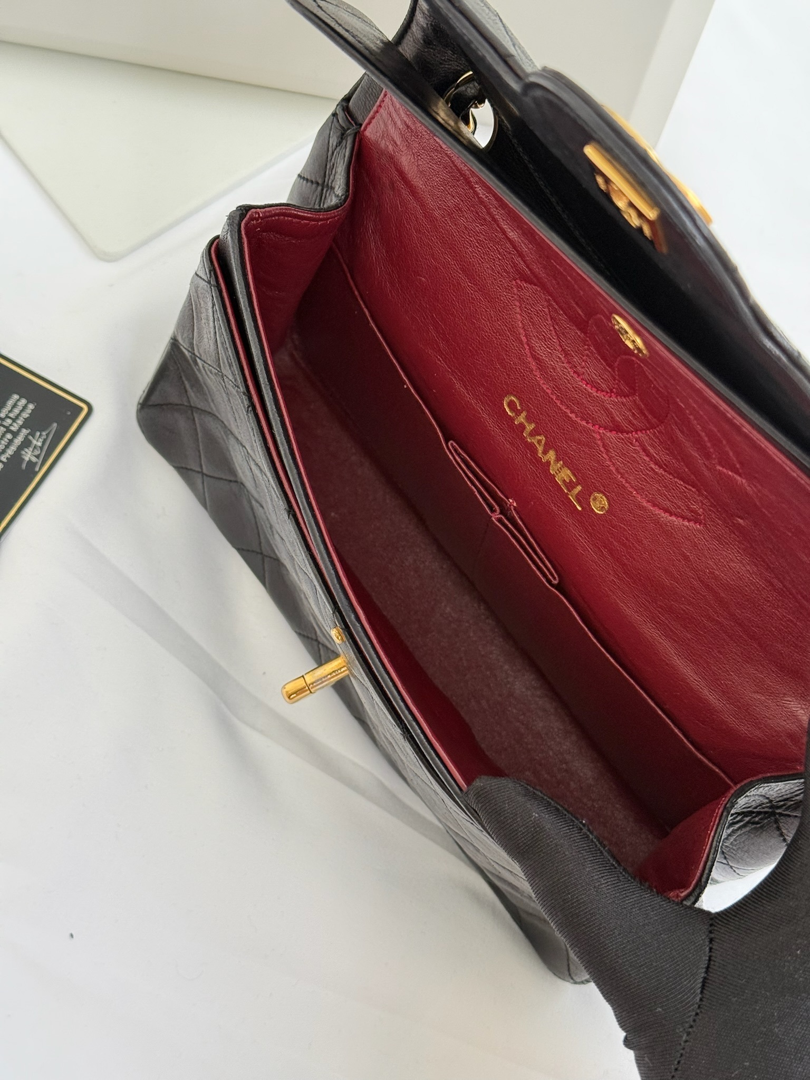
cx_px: 405
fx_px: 1498
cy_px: 540
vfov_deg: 39.7
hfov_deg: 30.3
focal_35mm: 48
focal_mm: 6.76
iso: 160
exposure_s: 1/60
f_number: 1.78
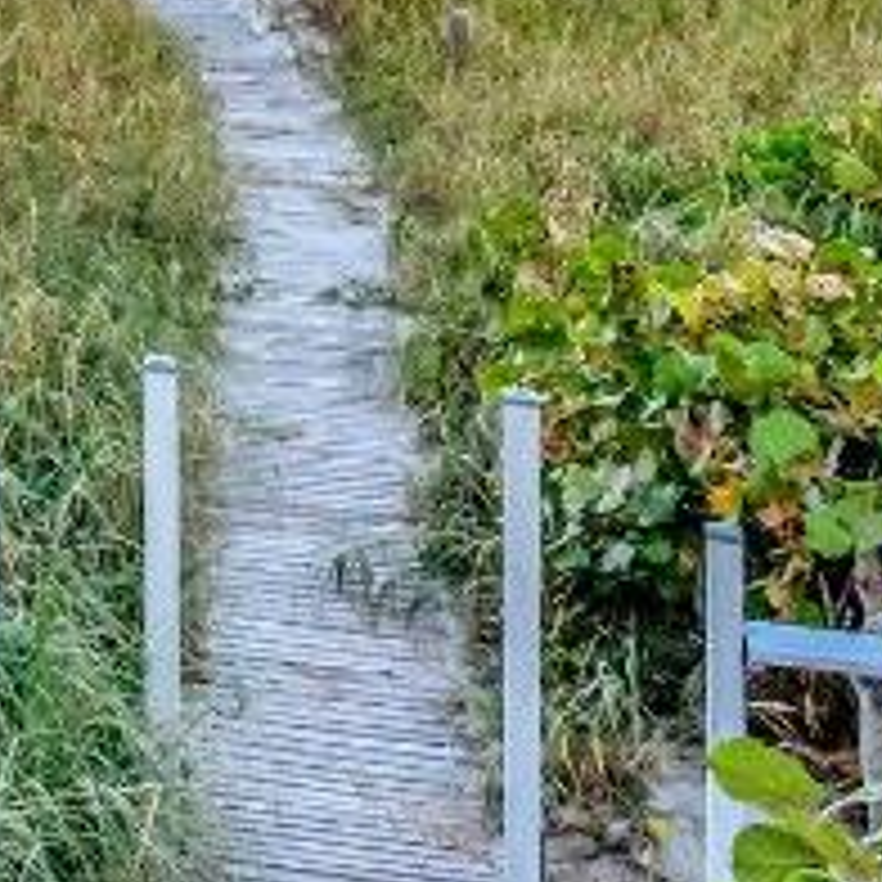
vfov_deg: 20.3
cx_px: -418
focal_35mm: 75
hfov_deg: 20.1
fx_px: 2162
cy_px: -387
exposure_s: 1/1250
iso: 1000
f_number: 8
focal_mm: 10
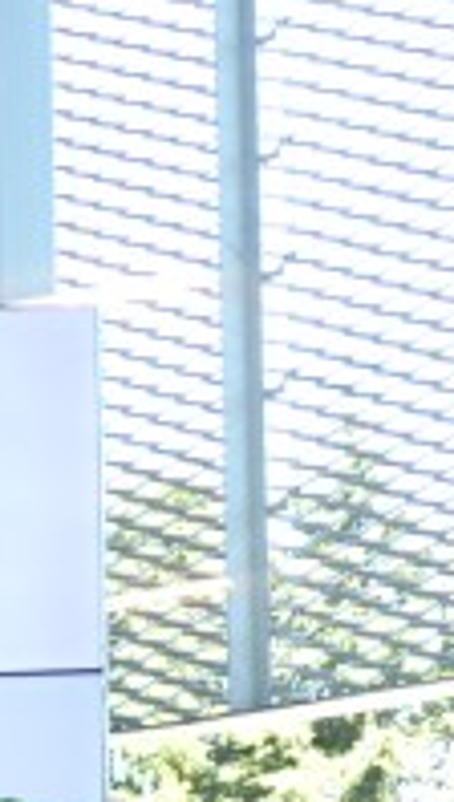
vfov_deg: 9.6
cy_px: 1049
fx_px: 4667
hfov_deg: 5.6
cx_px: 353
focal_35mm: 219
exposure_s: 1/40
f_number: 2.8
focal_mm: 13.1
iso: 64
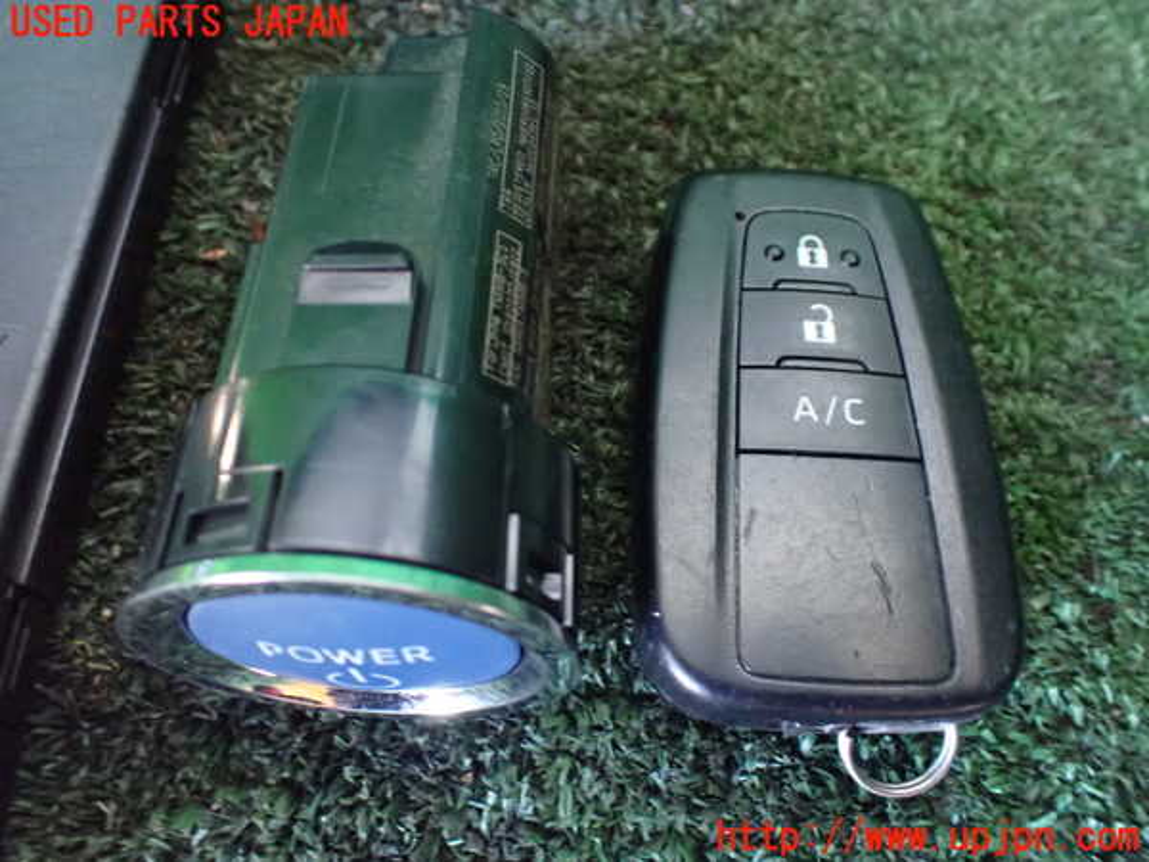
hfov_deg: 60.0
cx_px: 574
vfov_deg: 46.8
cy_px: 431
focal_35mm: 30
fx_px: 996
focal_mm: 5.4
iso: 1250
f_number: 2.3
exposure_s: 1/30
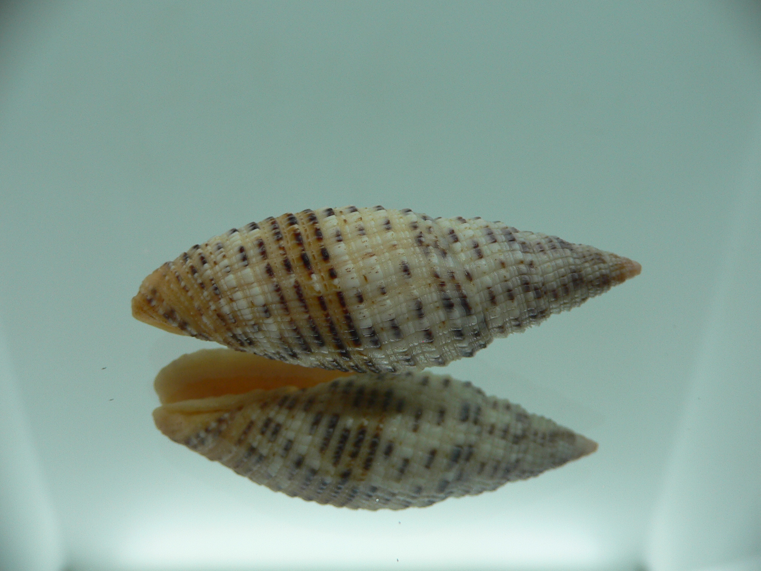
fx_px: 769
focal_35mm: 35
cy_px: 286
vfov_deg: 40.7
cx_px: 380
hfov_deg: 52.6
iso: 80
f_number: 2.8
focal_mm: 4.6
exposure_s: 1/80
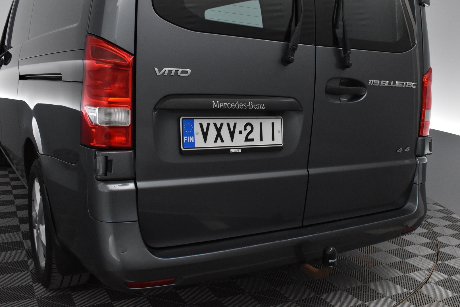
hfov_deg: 53.1
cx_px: 230
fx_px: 460
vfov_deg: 36.9
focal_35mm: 36
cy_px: 154
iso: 3200
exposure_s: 1/200
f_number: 7.1
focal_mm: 24
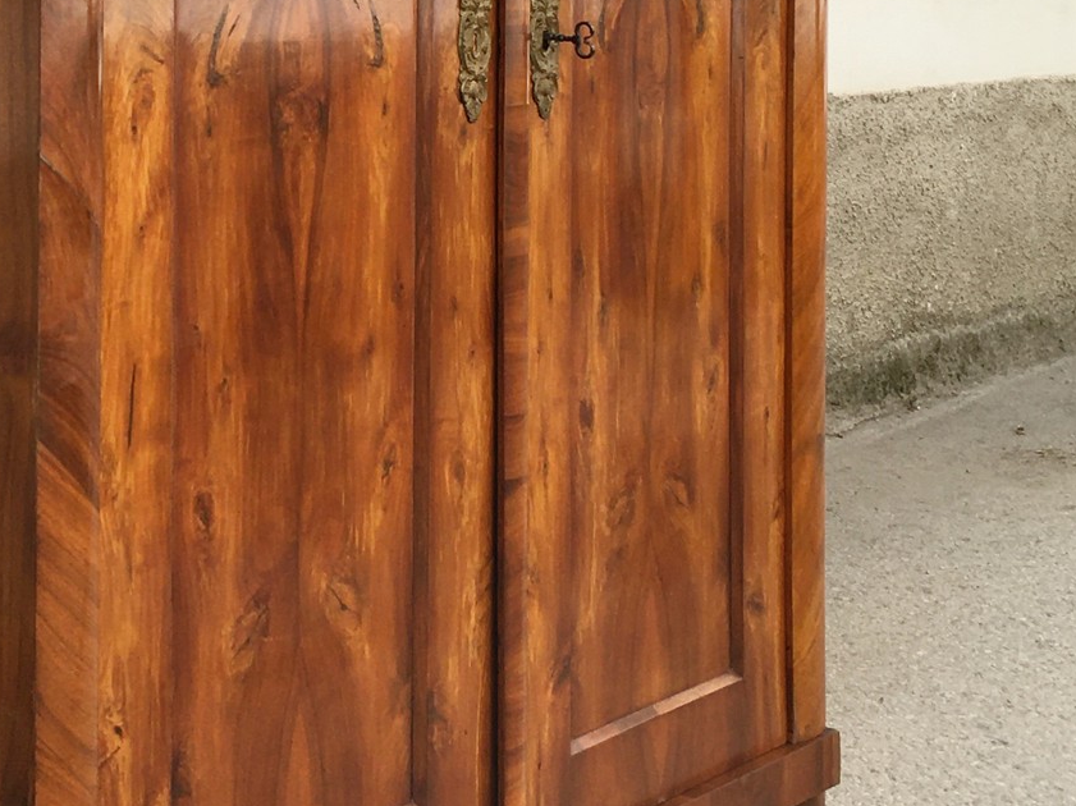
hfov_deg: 27.7
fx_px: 2144
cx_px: 229
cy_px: 83
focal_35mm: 69
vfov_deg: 20.9
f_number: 2.2
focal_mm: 4.15
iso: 25
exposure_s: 1/712
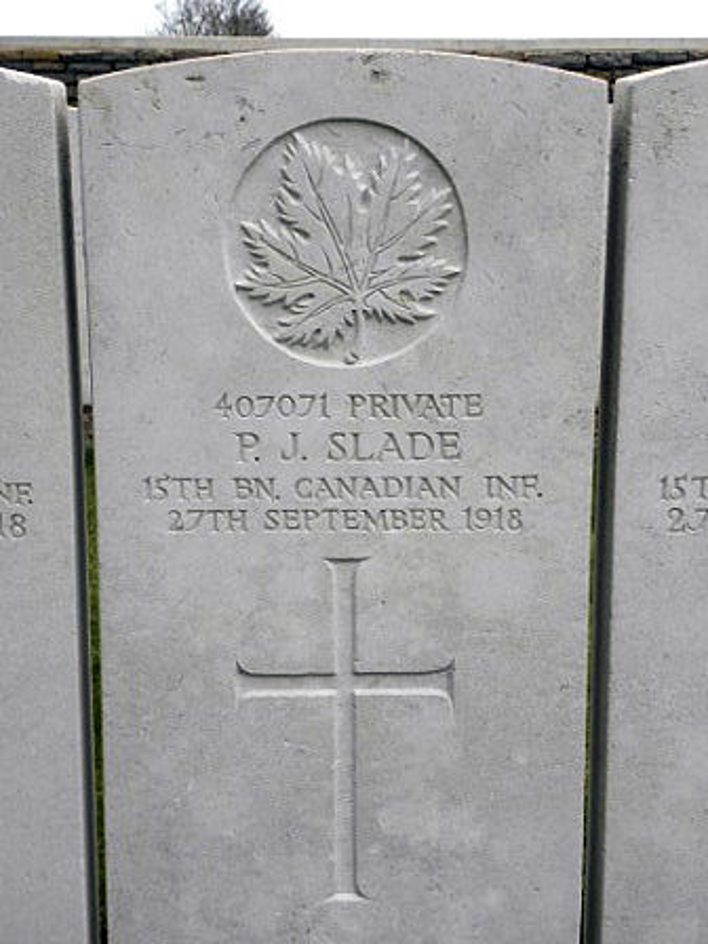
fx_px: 1582
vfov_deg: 33.2
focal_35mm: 58
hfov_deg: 25.2
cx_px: 354
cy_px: 472
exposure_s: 1/128
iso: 64
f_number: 4
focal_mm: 10.3
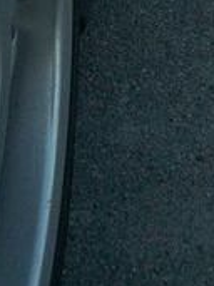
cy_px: -176
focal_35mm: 135
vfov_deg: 13.5
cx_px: 140
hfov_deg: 11.0
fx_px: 1114
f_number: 2.7
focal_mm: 6
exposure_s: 1/2
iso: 64
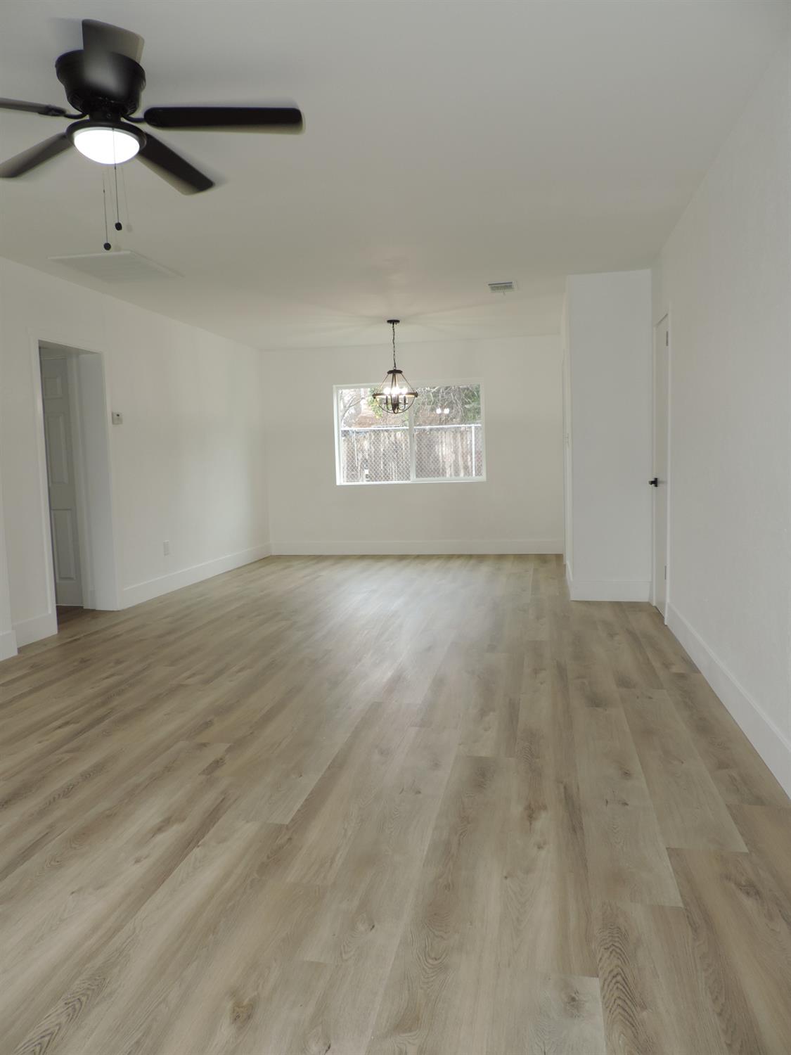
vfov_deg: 71.6
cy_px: 528
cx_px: 396
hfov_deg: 56.8
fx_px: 731
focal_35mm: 24
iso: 100
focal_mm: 4.3
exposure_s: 1/40
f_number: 3
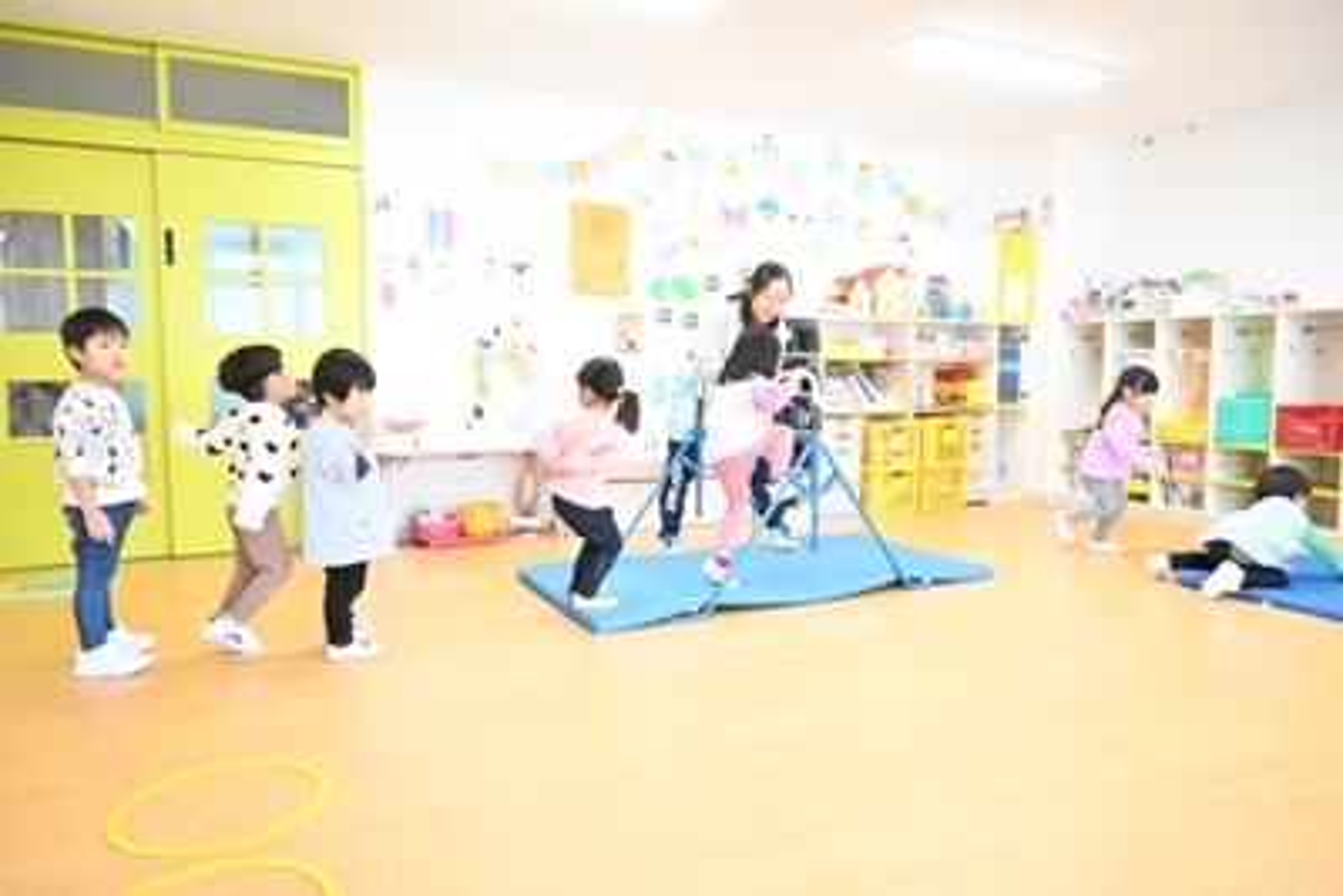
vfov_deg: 53.2
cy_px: 448
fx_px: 896
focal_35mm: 24
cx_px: 672
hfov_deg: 73.7
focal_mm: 16
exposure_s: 1/1250
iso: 16000
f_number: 3.5
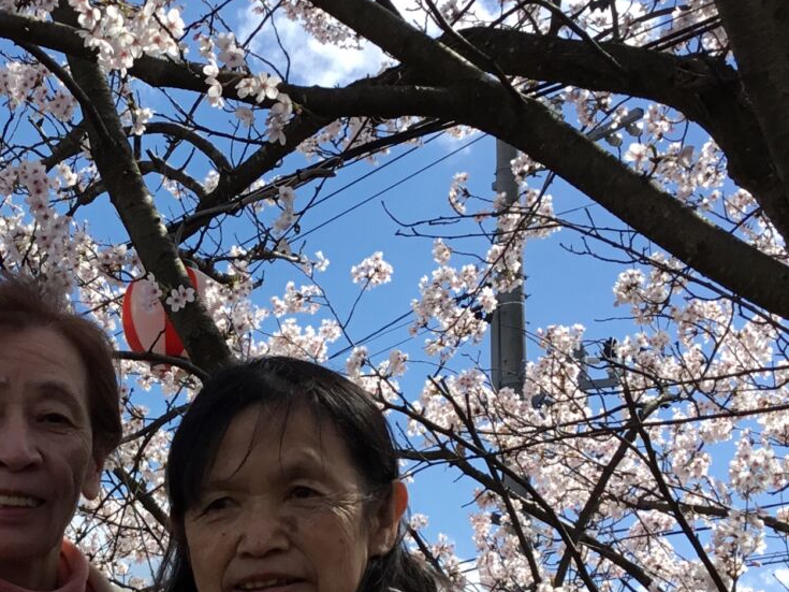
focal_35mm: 81
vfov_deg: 18.1
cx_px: 98
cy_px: 449
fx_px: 1846
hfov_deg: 23.6
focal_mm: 3.3
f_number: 2.4
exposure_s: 1/1116
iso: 25
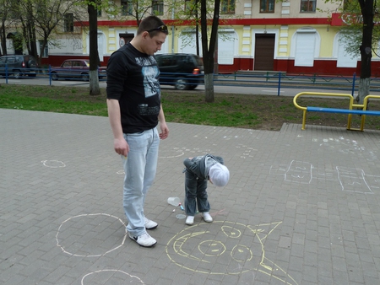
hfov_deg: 59.9
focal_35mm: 30
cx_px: 190
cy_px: 142
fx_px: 330
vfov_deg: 46.8
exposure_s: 1/30
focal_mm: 5
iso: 100
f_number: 3.4
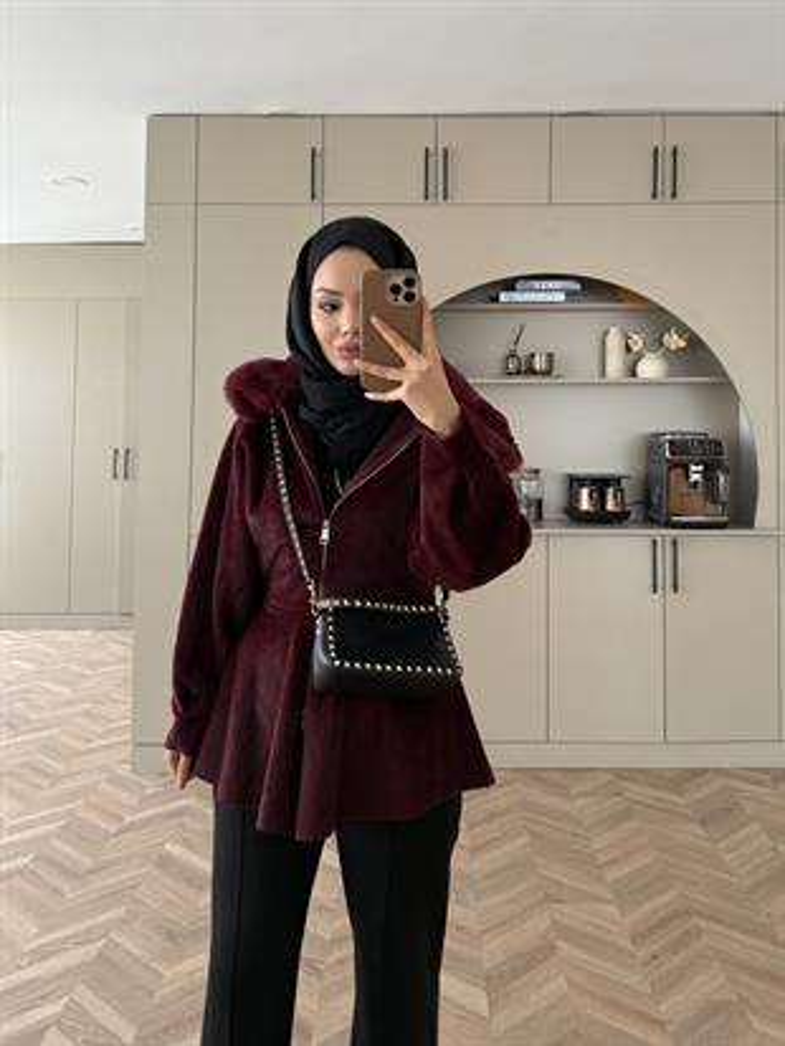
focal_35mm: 24
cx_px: 392
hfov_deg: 56.8
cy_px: 523
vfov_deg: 71.6
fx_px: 725
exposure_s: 1/93
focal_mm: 6.76
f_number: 1.78
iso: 200
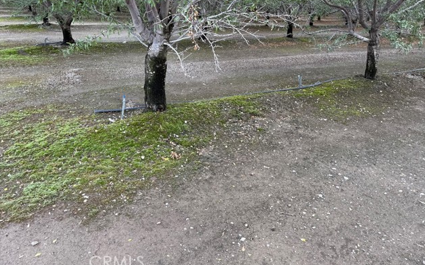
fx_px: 301
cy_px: 109
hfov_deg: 70.4
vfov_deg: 47.4
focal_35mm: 26
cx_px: 216
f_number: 1.78
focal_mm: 6.76
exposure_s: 1/453
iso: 80
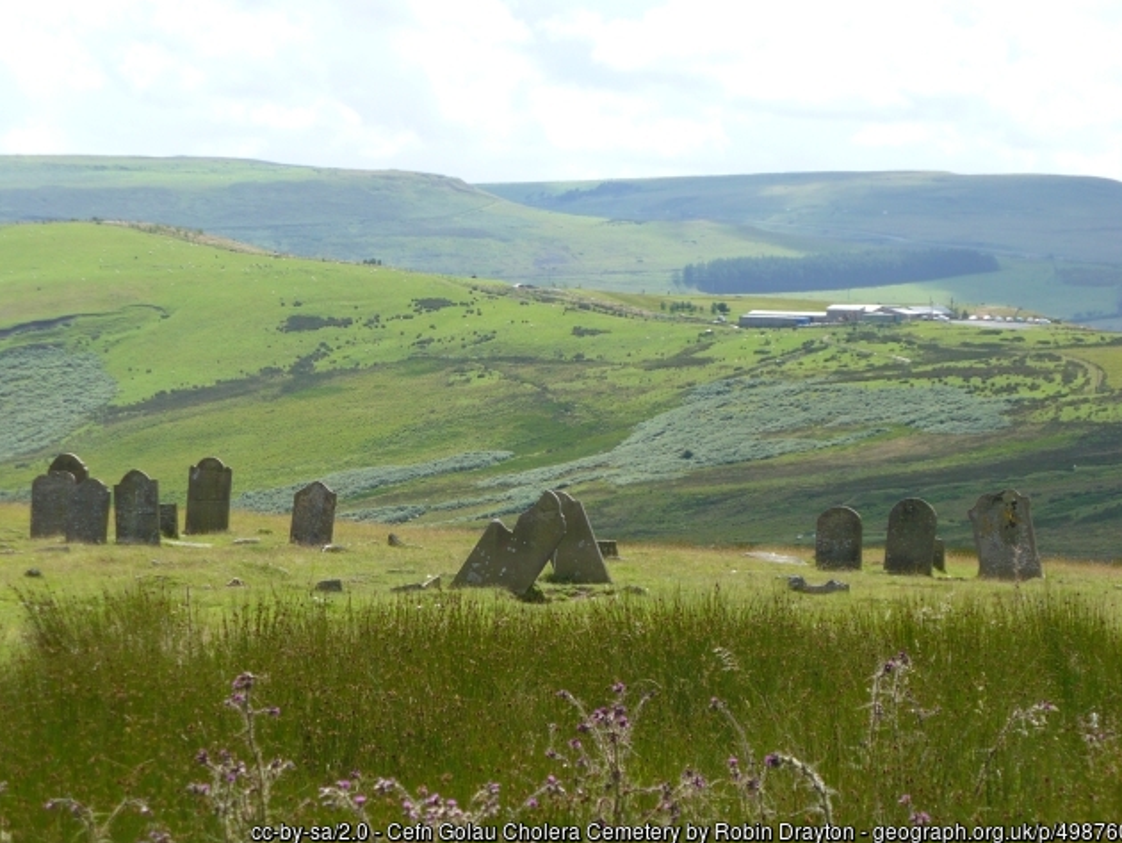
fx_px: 4183
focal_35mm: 129
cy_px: 417
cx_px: 563
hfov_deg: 15.3
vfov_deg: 11.5
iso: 100
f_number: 3.7
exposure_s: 1/640
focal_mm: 21
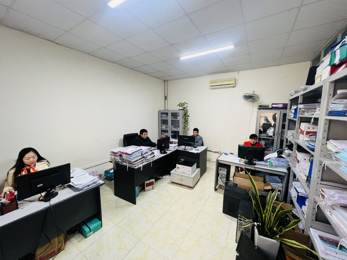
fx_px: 130
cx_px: 174
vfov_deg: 89.9
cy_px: 130
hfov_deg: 106.2
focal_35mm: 13
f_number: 1.8
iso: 200
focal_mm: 1.57
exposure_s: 1/100
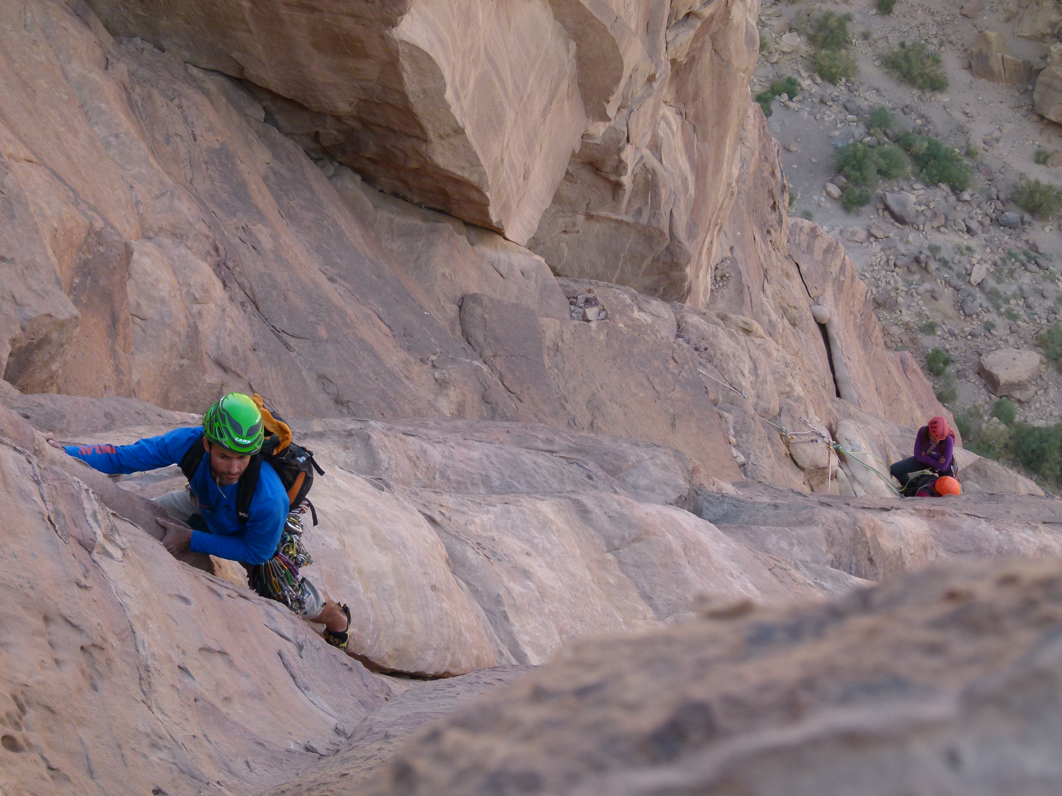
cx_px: 531
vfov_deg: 14.1
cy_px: 398
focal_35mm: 105
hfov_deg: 18.7
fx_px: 3221
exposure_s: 1/200
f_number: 4
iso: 100
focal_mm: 18.9
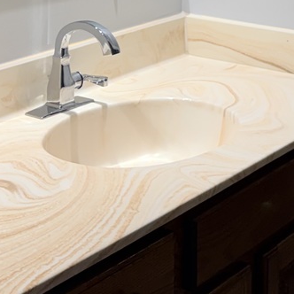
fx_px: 884
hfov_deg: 18.8
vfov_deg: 16.8
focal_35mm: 92
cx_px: 202
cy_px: -170
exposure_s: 1/120
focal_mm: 6.76
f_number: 1.78
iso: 64
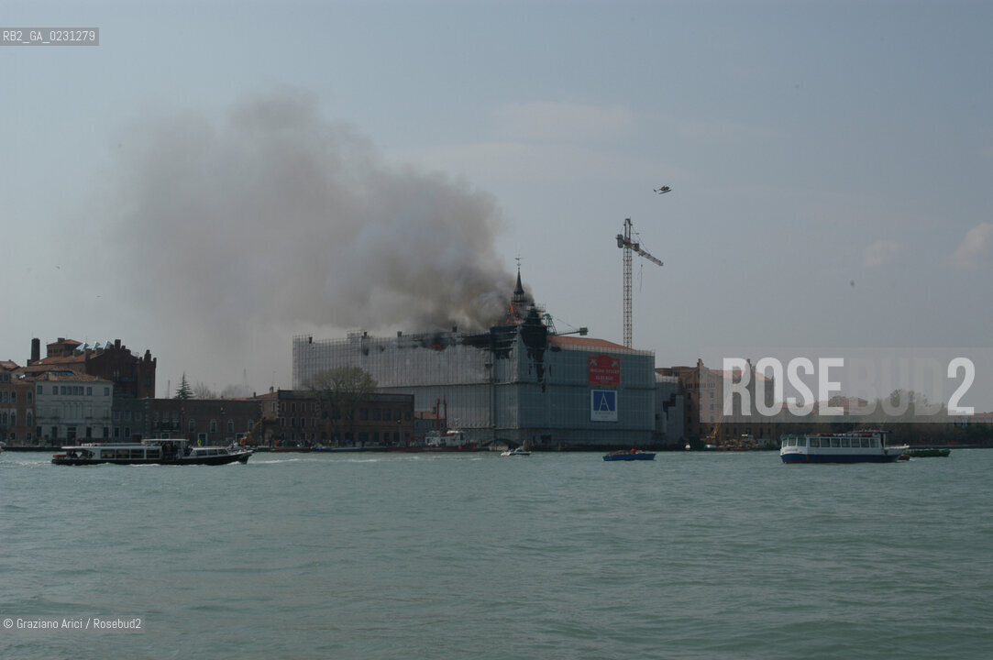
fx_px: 1447
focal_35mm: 52
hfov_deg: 37.9
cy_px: 330
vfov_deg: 25.7
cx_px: 496
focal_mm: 35
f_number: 11
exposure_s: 1/500
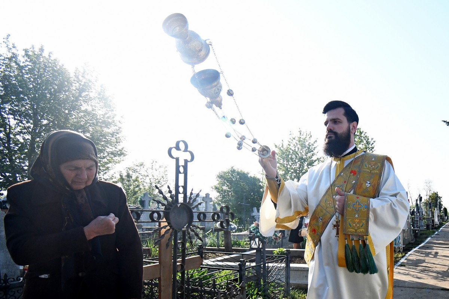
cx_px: 224
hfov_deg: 100.4
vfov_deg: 77.3
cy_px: 150
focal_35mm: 15
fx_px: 187
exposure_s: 1/2000
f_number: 4.5
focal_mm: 10
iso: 800
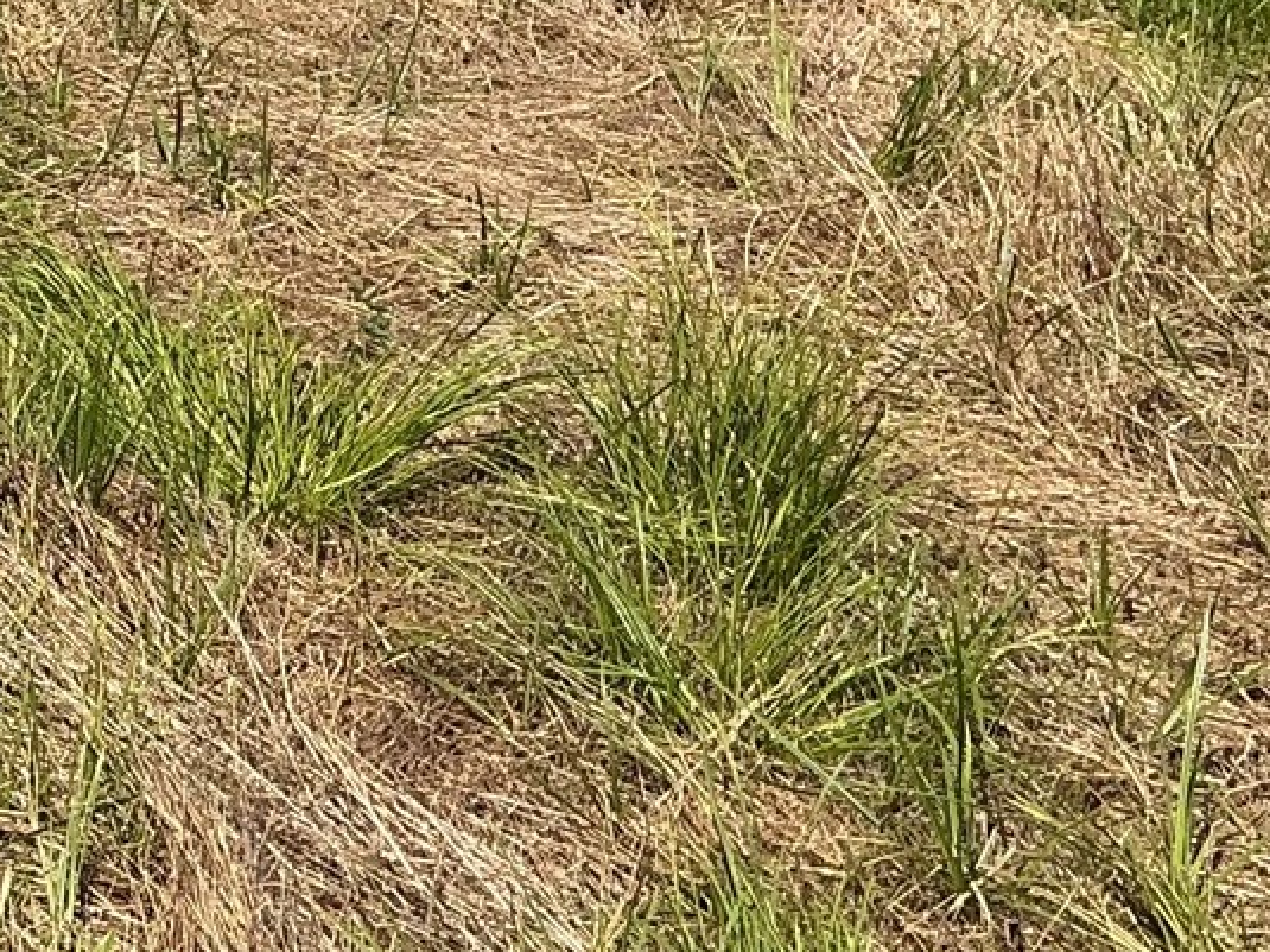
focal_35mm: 111
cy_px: -503
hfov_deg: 17.2
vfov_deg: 12.6
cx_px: -83
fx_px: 4071
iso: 25
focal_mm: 3
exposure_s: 1/2058
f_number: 1.8
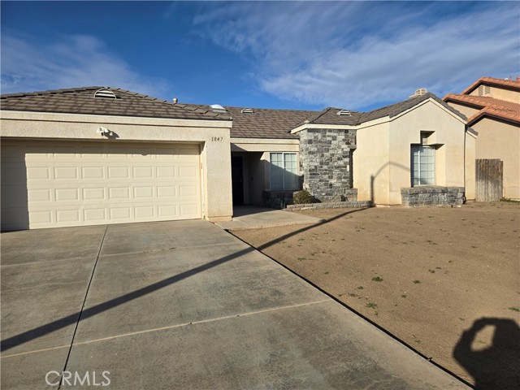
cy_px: 195
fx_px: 346
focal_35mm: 23
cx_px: 260
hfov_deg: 73.9
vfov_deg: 58.9
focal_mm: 5.4
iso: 25
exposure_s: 1/3168
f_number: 1.8
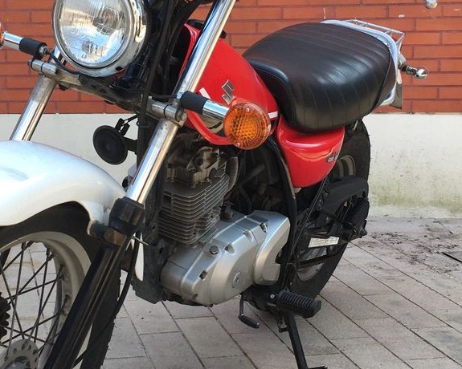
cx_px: 137
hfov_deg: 29.7
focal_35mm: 63
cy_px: 137
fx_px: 861
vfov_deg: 24.1
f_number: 2.2
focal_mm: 4.15
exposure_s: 1/202
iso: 25
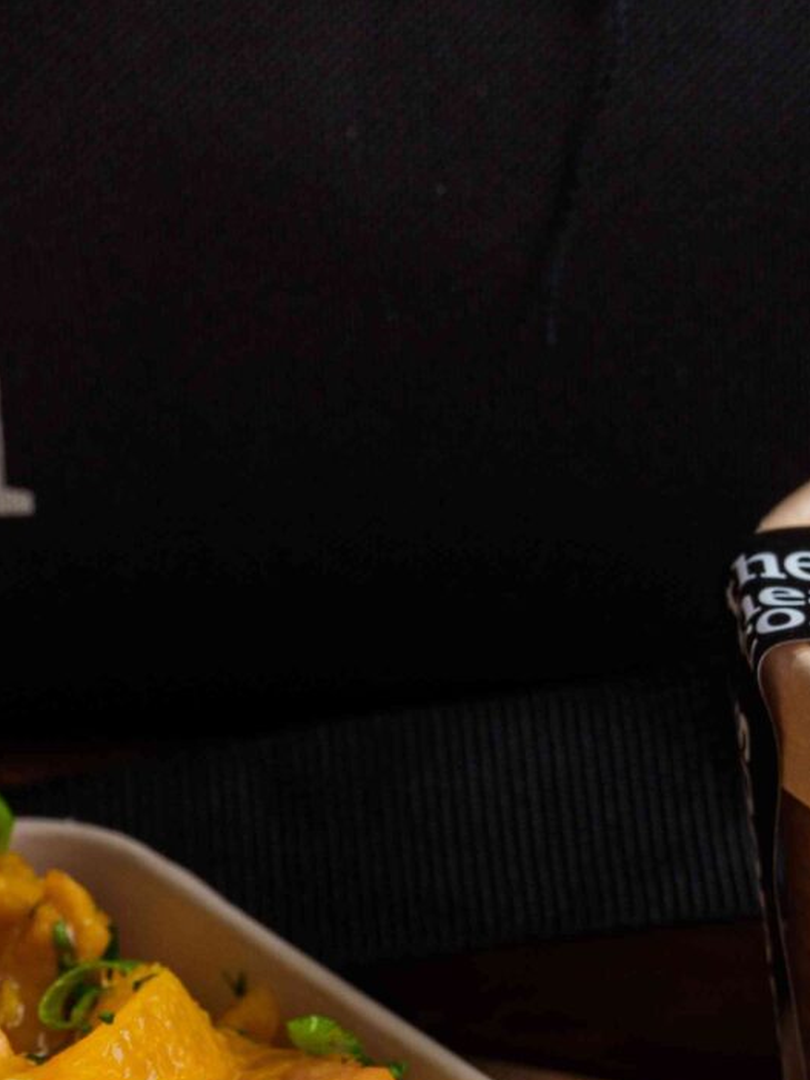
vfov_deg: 8.0
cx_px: -261
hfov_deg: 6.0
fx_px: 7646
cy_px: 1087
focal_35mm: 245
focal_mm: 70
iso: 160
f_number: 10
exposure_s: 1/60
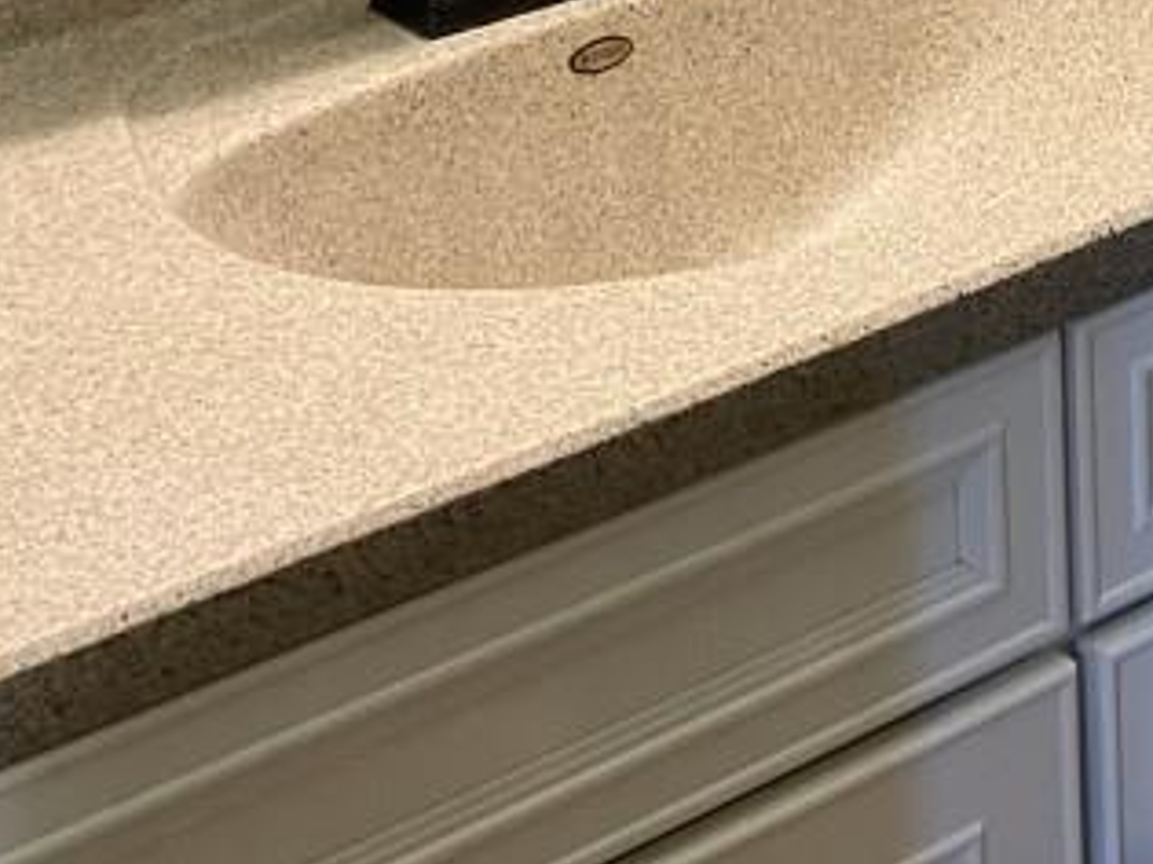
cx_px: 1393
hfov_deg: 18.4
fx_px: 3363
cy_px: -470
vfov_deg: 13.7
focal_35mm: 101
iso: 320
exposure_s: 1/60
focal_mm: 3.99
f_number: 1.8
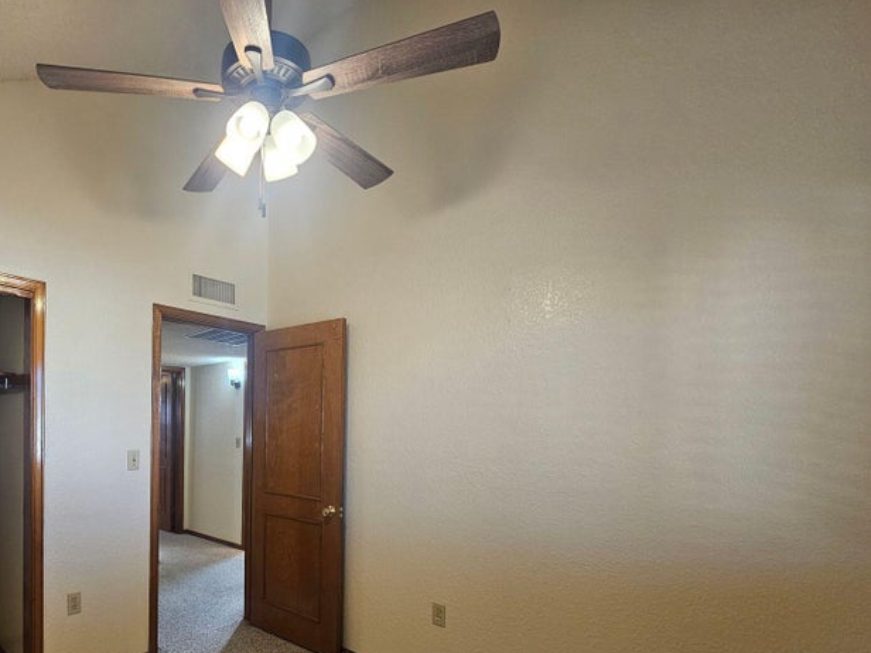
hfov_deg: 83.8
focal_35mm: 18
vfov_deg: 69.6
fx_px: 453
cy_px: 435
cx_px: 271
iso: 125
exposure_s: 1/60
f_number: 2.2
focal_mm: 2.2
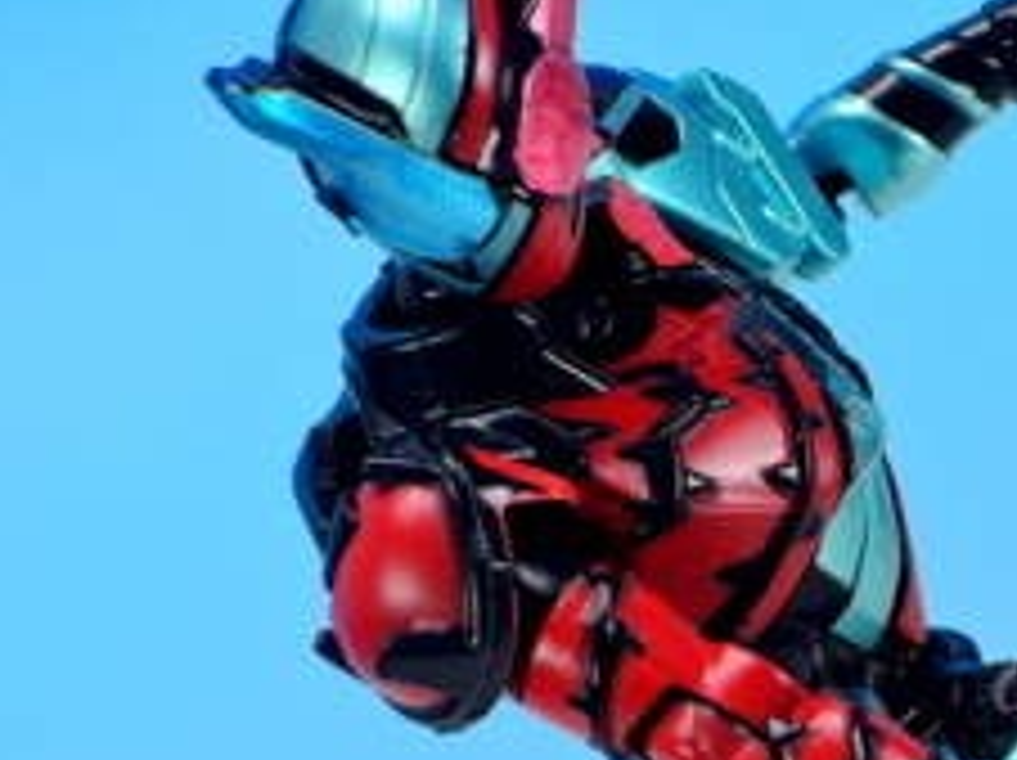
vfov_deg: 5.3
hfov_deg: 7.1
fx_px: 8188
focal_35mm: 279
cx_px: 1107
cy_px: 612
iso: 80
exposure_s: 1/2
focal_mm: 22.4
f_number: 6.5
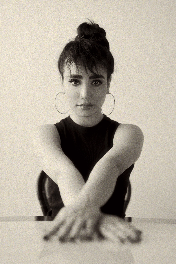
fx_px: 367
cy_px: 132
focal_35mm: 50
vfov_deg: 39.6
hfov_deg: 27.0
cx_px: 88
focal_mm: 50
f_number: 2
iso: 125
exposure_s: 1/200
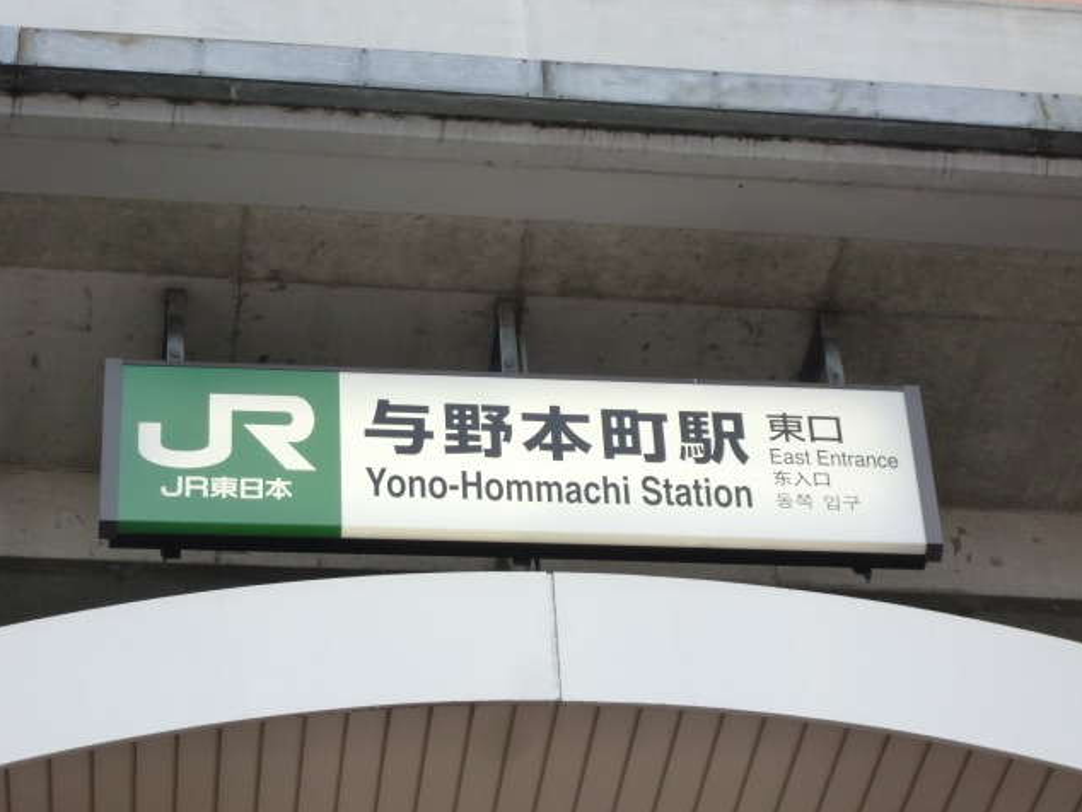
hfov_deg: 17.4
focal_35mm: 113
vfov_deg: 13.1
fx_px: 3533
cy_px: 406
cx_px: 543
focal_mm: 19.6
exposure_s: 1/100
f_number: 5.8
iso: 125
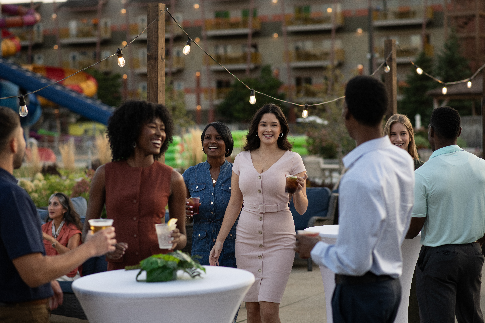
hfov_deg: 23.9
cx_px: 242
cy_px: 162
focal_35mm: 85
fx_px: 1145
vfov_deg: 16.1
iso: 320
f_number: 2.8
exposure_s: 1/500
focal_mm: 85
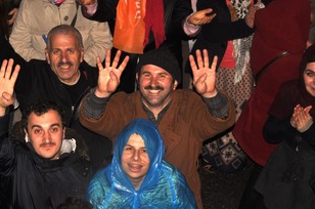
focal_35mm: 105
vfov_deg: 12.9
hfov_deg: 19.4
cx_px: 90
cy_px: 152
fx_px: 917
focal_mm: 46
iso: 200
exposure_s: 1/60
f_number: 5
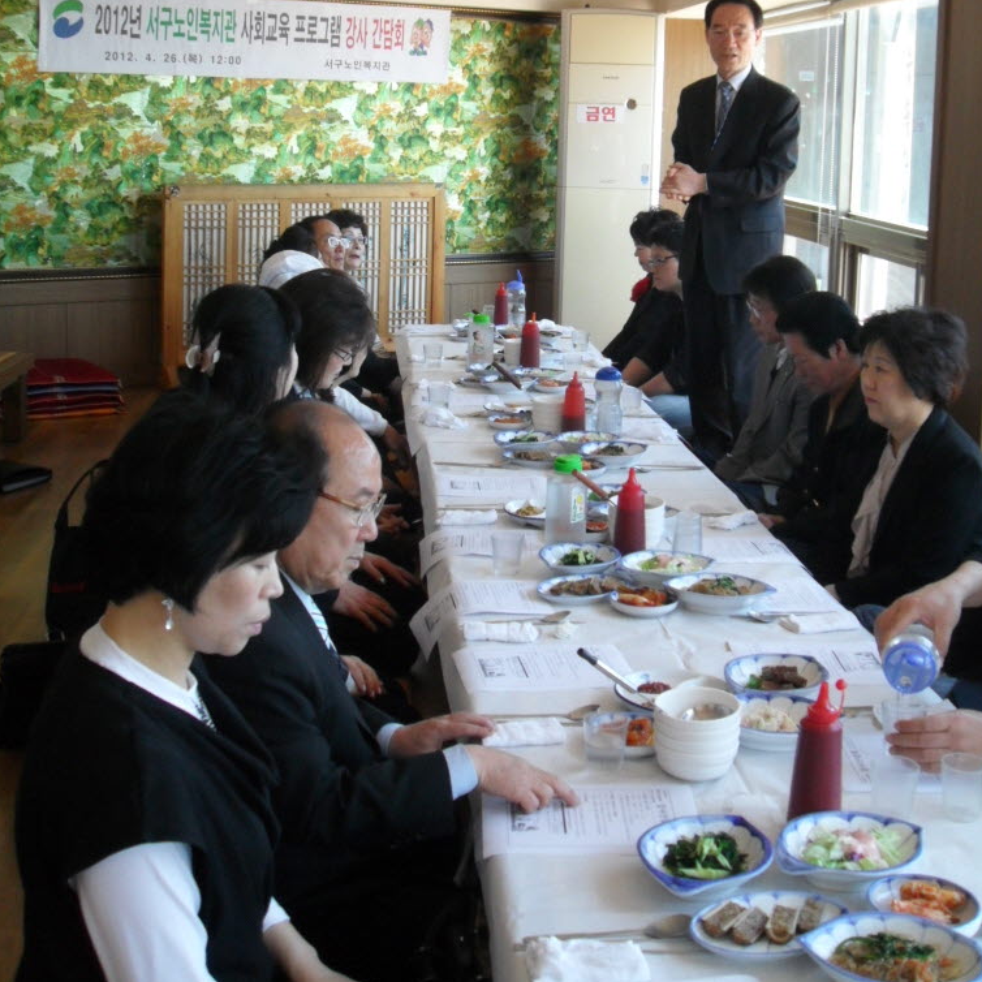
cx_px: 495
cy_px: 343
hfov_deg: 35.4
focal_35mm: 48
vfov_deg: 35.1
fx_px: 1541
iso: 200
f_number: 3
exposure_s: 1/125
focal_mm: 7
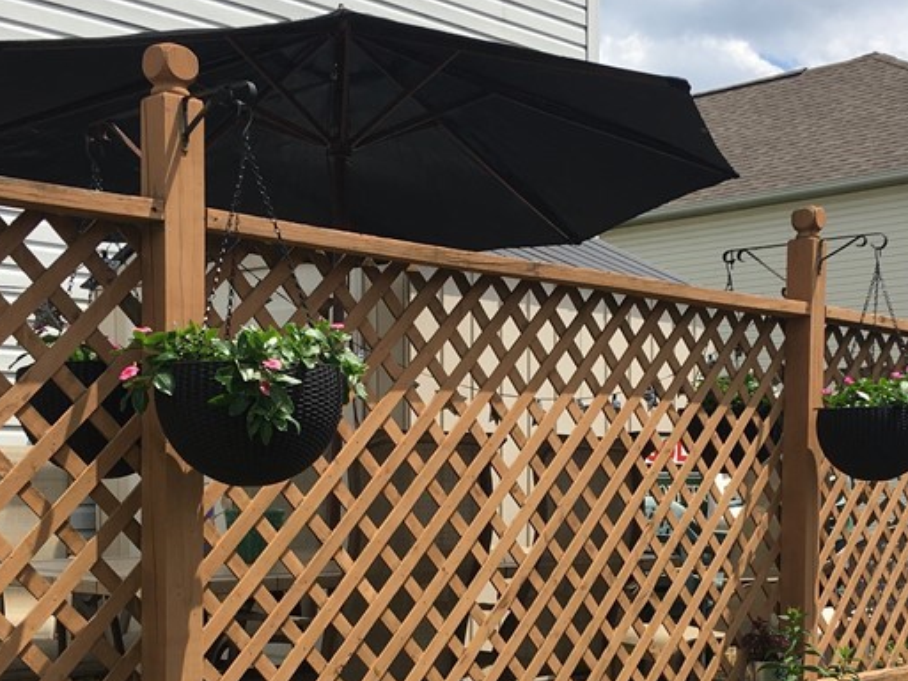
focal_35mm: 58
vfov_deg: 24.7
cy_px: 573
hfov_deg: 33.2
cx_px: 472
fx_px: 1521
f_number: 2.2
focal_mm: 4.15
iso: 25
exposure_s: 1/1603
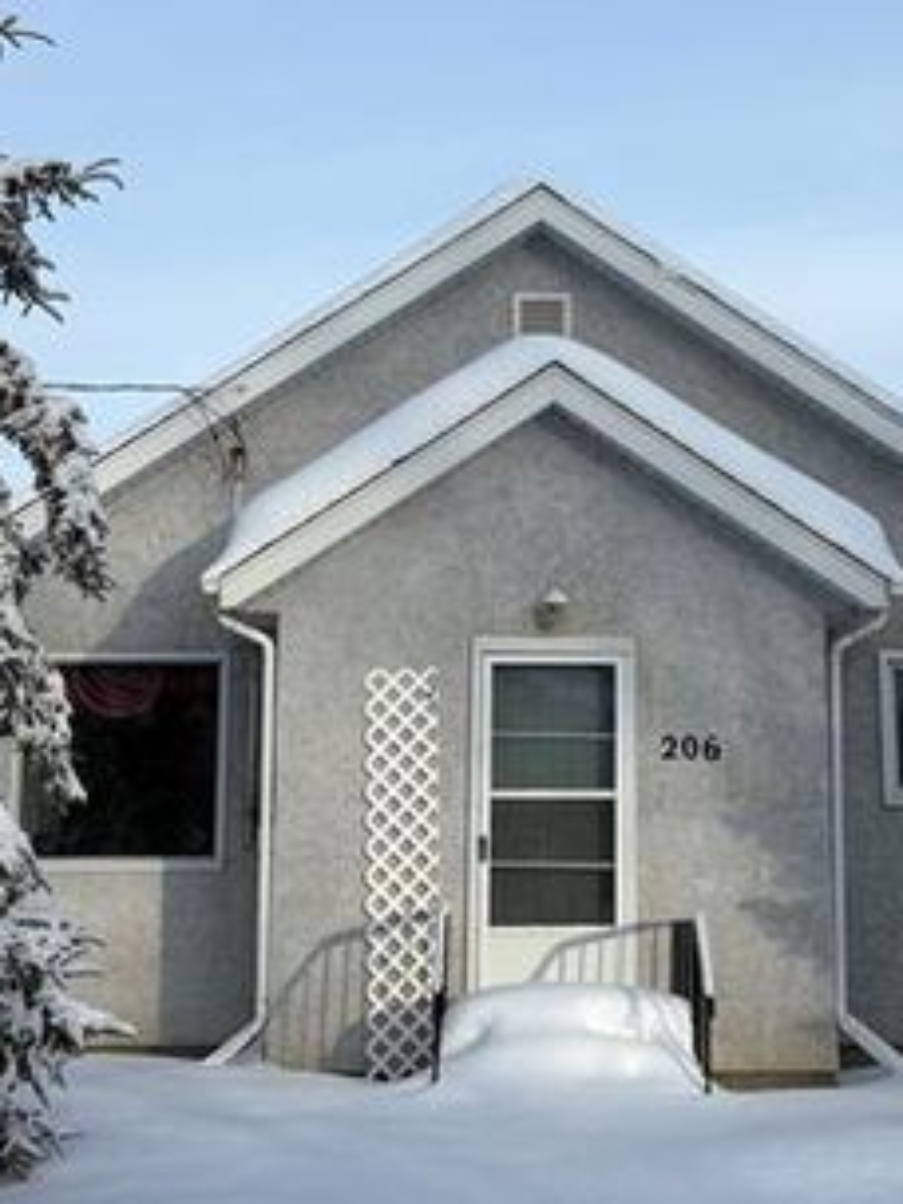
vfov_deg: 33.6
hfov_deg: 25.6
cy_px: 465
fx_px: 1983
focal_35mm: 57
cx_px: 531
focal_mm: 5.96
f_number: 1.6
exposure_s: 1/2747
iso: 50
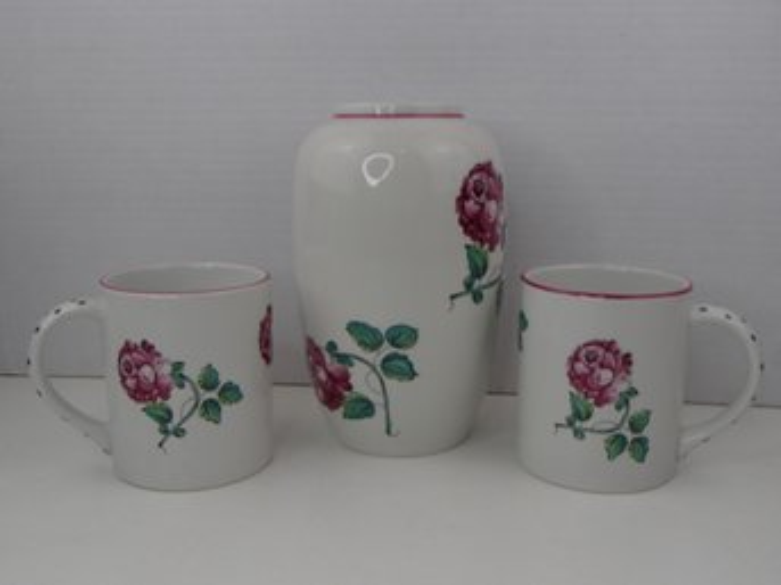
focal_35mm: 37
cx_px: 390
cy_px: 292
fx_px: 834
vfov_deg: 38.6
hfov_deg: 50.2
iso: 100
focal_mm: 6.64
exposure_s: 1/160
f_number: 4.7
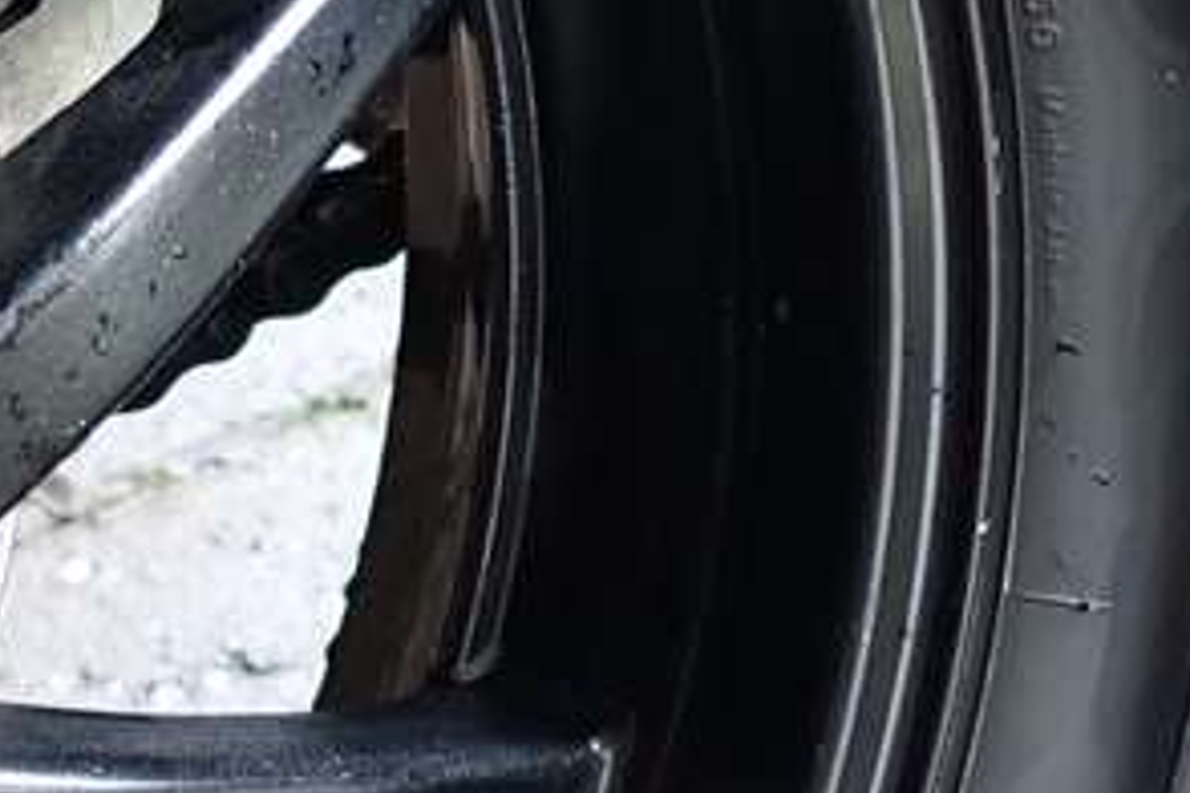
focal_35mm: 163
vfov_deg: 8.4
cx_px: -401
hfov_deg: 12.2
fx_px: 5388
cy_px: 204
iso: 400
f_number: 1.8
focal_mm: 8.8
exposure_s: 1/30
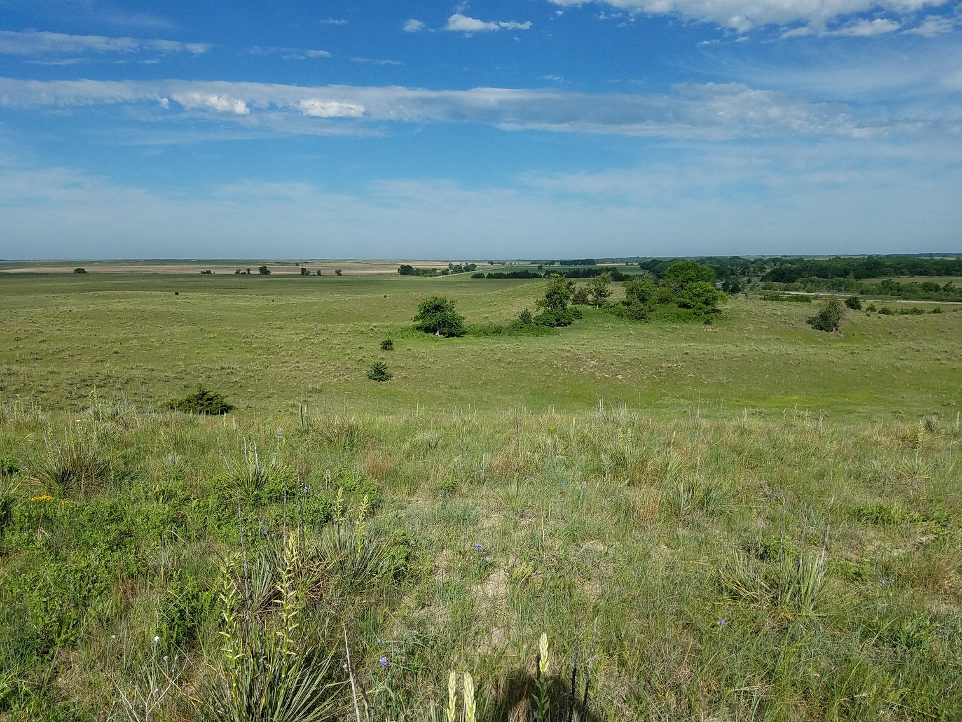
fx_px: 723
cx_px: 481
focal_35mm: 26
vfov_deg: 53.1
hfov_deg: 67.3
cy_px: 361
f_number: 1.7
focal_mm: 4.2
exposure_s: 1/4576
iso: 50
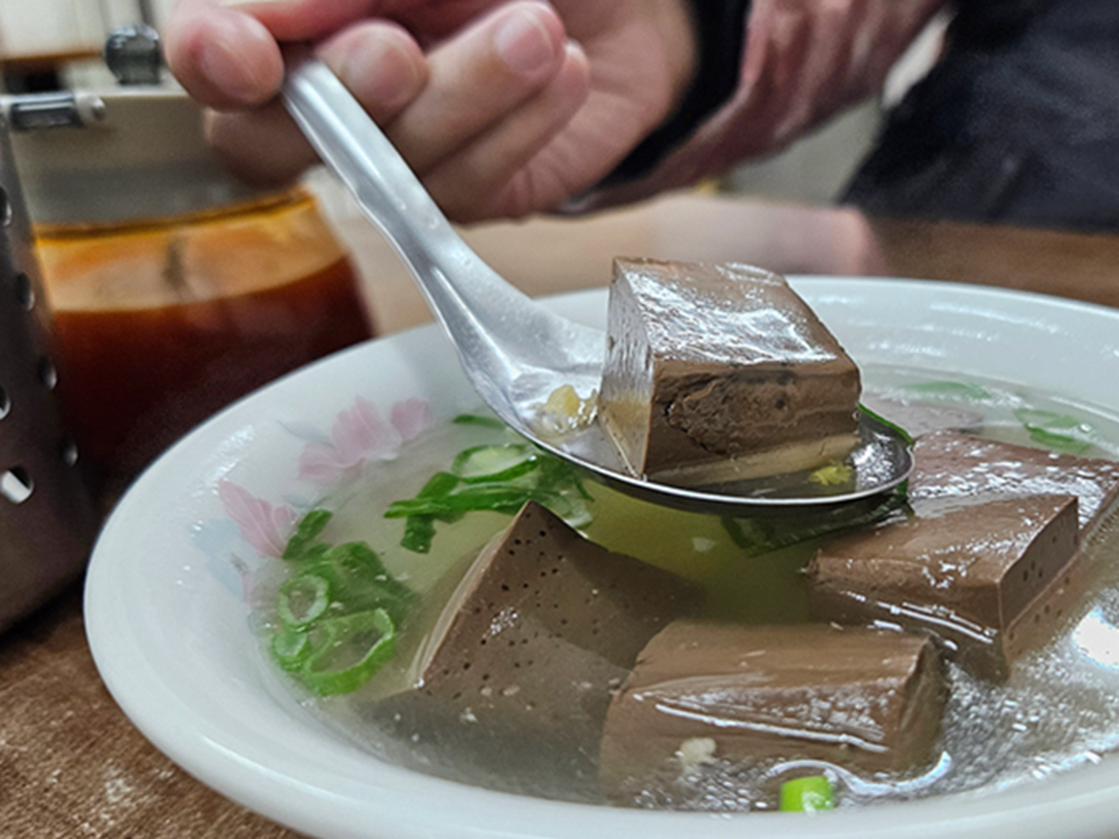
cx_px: 726
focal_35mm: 33
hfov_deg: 54.5
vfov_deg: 42.9
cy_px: 419
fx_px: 1066
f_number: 1.8
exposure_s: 1/120
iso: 320
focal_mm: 5.4
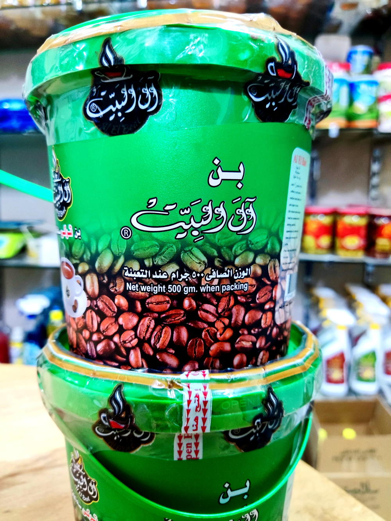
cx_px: 196
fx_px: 376
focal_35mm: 25
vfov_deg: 69.4
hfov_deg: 54.9
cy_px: 260
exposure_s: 1/33
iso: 972
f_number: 1.79
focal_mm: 4.71
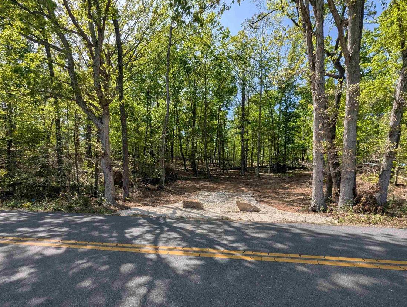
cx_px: 202
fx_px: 200
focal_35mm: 17
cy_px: 180
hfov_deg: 90.9
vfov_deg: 74.3
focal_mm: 1.95
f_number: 2.2
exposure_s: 1/971
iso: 44
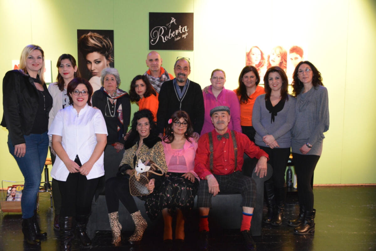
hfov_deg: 58.7
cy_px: 126
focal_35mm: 32
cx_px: 188
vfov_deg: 41.1
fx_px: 334
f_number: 5
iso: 6400
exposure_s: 1/125
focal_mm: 32
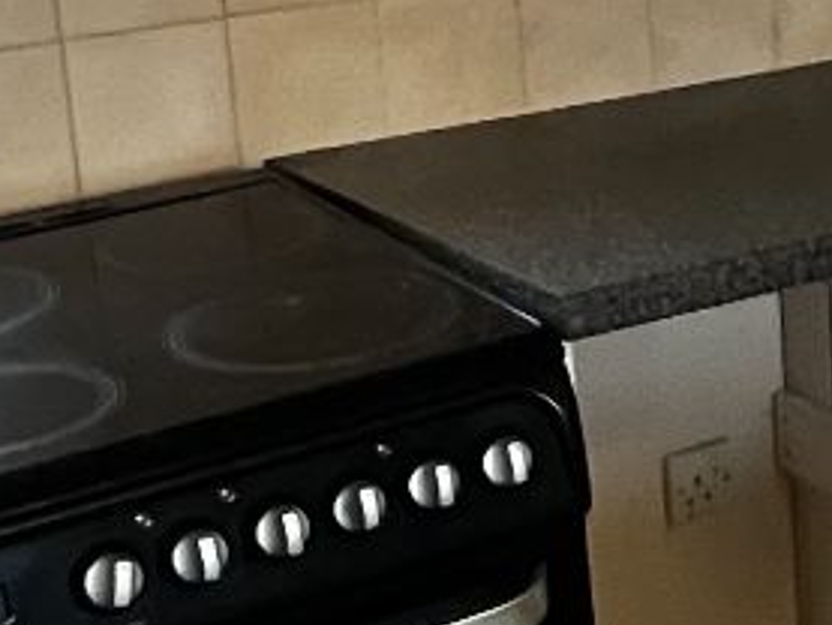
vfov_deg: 15.4
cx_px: 1123
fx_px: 2308
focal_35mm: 96
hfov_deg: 18.8
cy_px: 165
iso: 640
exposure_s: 1/50
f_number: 1.8
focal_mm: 1.57
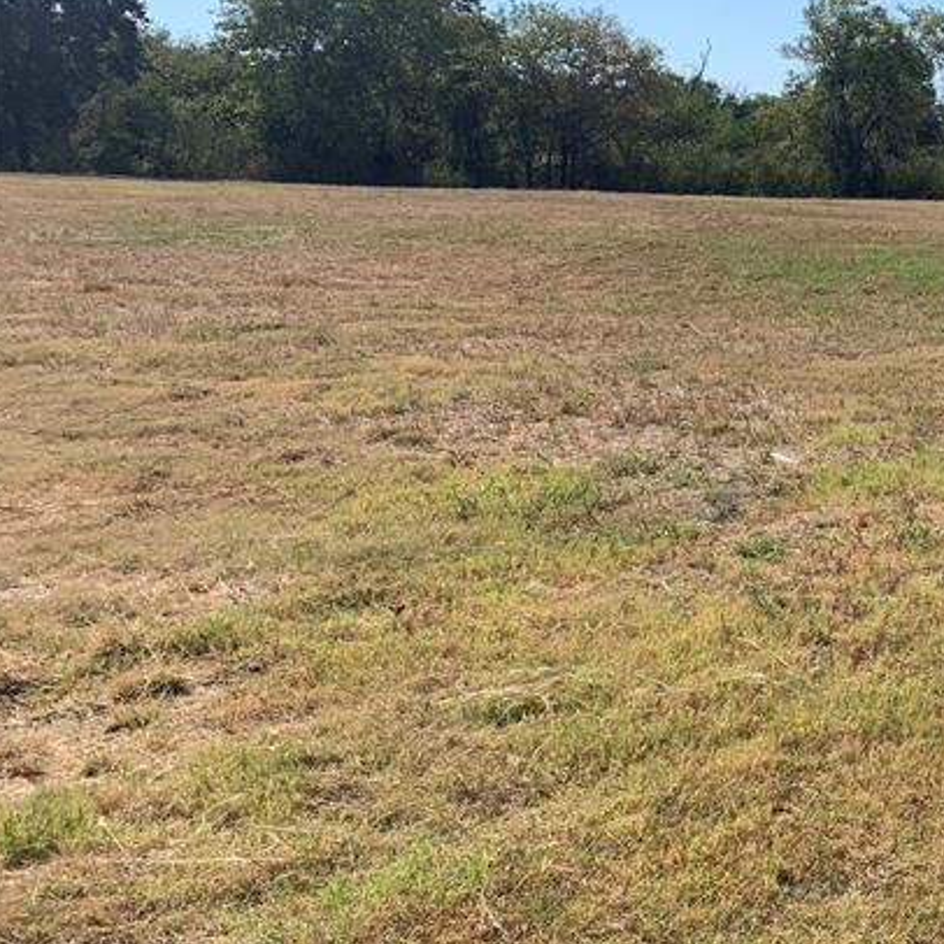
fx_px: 1789
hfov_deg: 25.9
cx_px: 1177
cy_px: 351
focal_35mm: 58
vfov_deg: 29.4
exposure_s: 1/3086
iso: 25
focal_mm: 4.25
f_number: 1.8
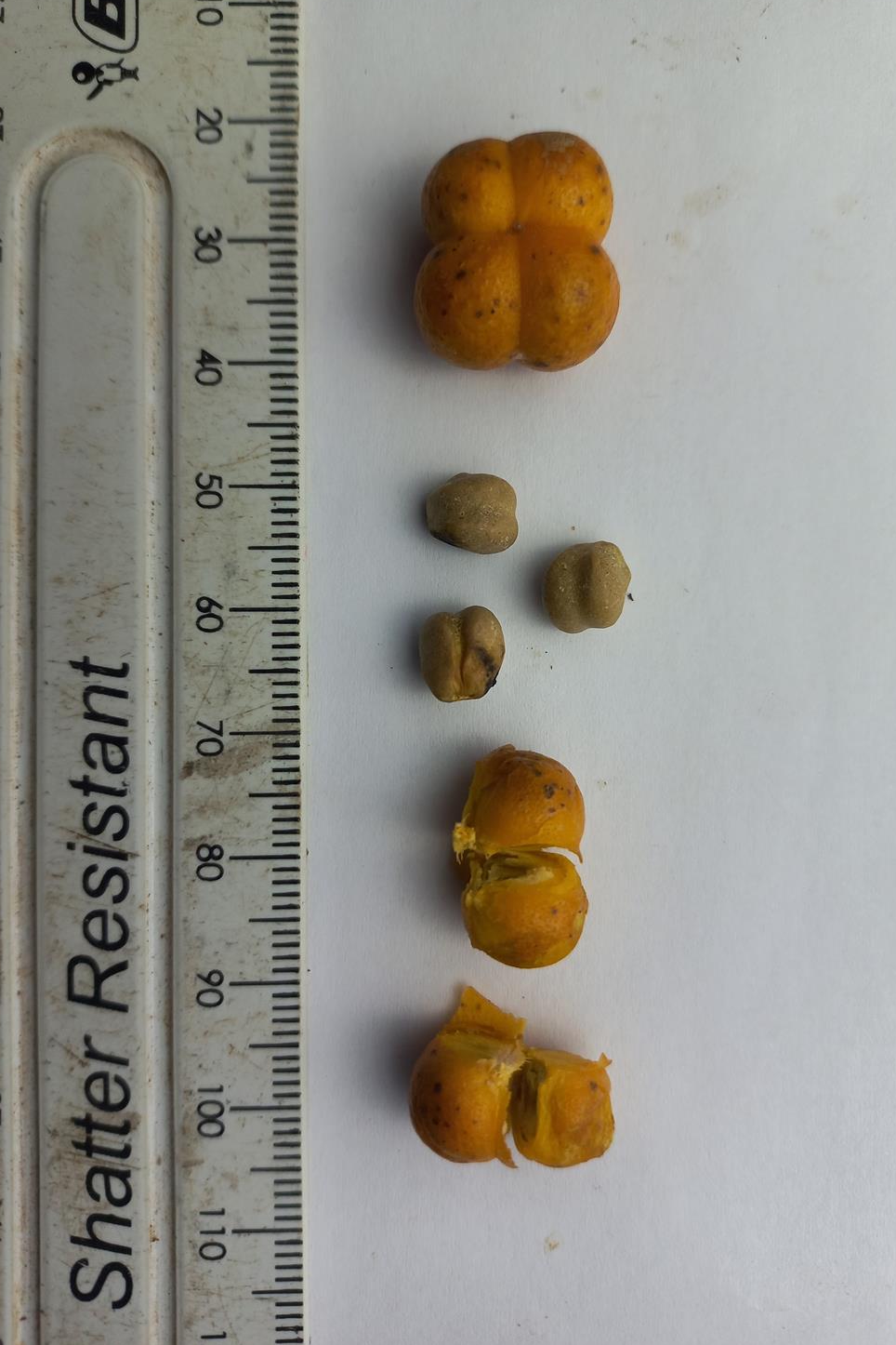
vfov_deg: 67.4
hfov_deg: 47.9
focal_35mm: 27
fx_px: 1008
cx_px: 449
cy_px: 656
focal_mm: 4.6
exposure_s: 1/100
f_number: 1.8
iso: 40
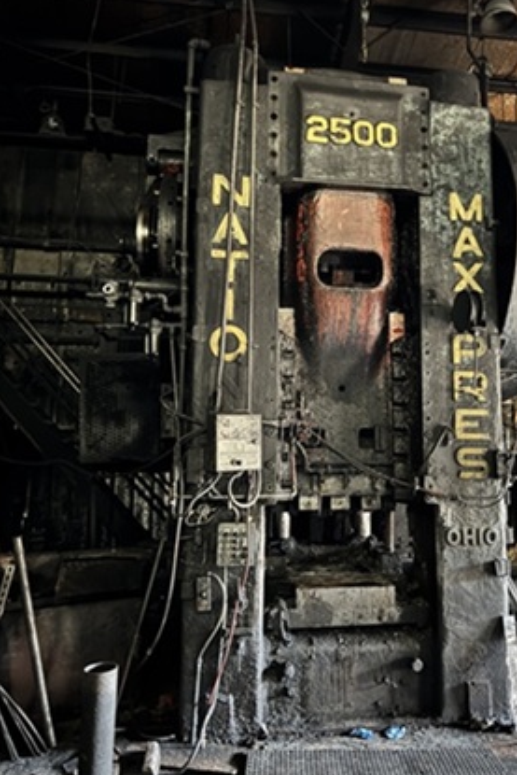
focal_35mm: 28
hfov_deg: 46.1
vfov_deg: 65.4
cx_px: 321
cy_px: 378
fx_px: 603
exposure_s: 1/9
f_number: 1.78
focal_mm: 6.76
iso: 1250
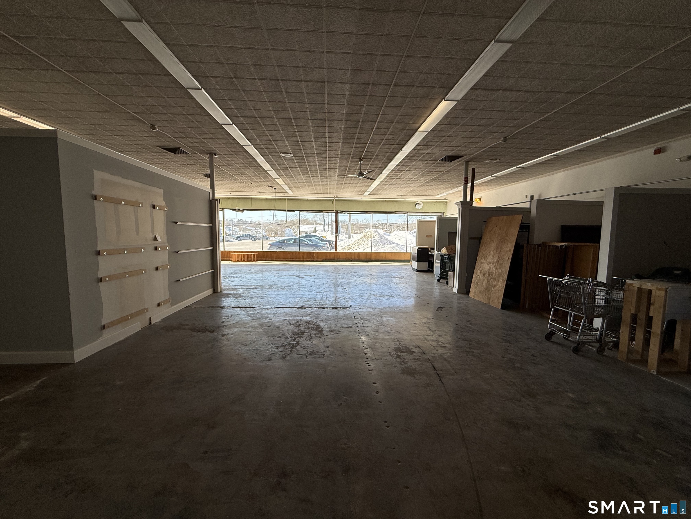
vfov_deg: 85.7
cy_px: 260
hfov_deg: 102.1
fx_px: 279
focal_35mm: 14
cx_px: 346
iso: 64
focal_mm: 2.22
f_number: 2.2
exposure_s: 1/579
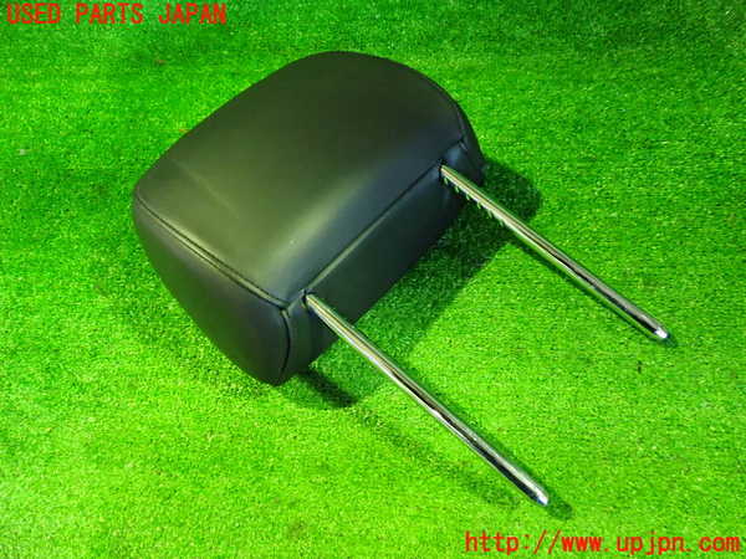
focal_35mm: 30
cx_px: 373
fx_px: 647
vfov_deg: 46.8
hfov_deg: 60.0
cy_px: 280
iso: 800
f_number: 2.3
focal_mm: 5.4
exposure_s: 1/20
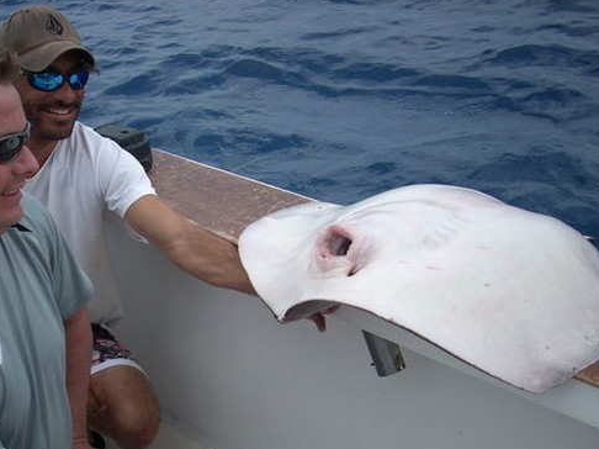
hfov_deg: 39.5
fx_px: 830
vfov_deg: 30.2
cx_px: 232
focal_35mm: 48
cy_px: 245
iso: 64
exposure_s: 1/210
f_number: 5.6
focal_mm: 6.2
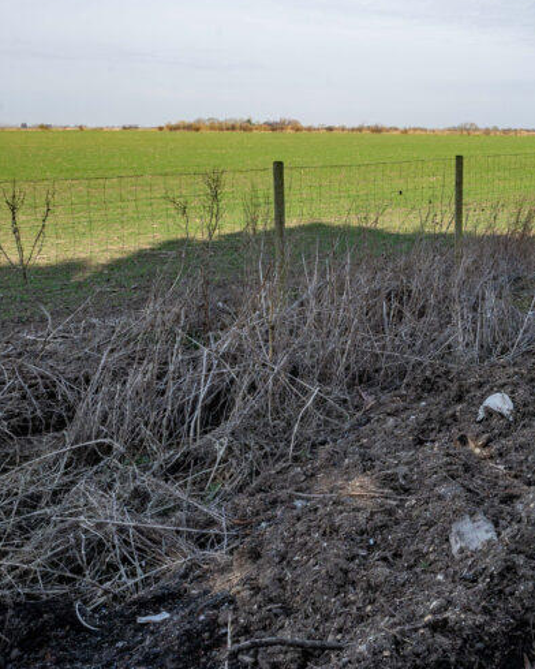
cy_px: 227
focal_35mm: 47
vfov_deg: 39.1
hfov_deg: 29.0
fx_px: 930
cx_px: 588
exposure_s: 1/200
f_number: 11
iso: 250
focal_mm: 24
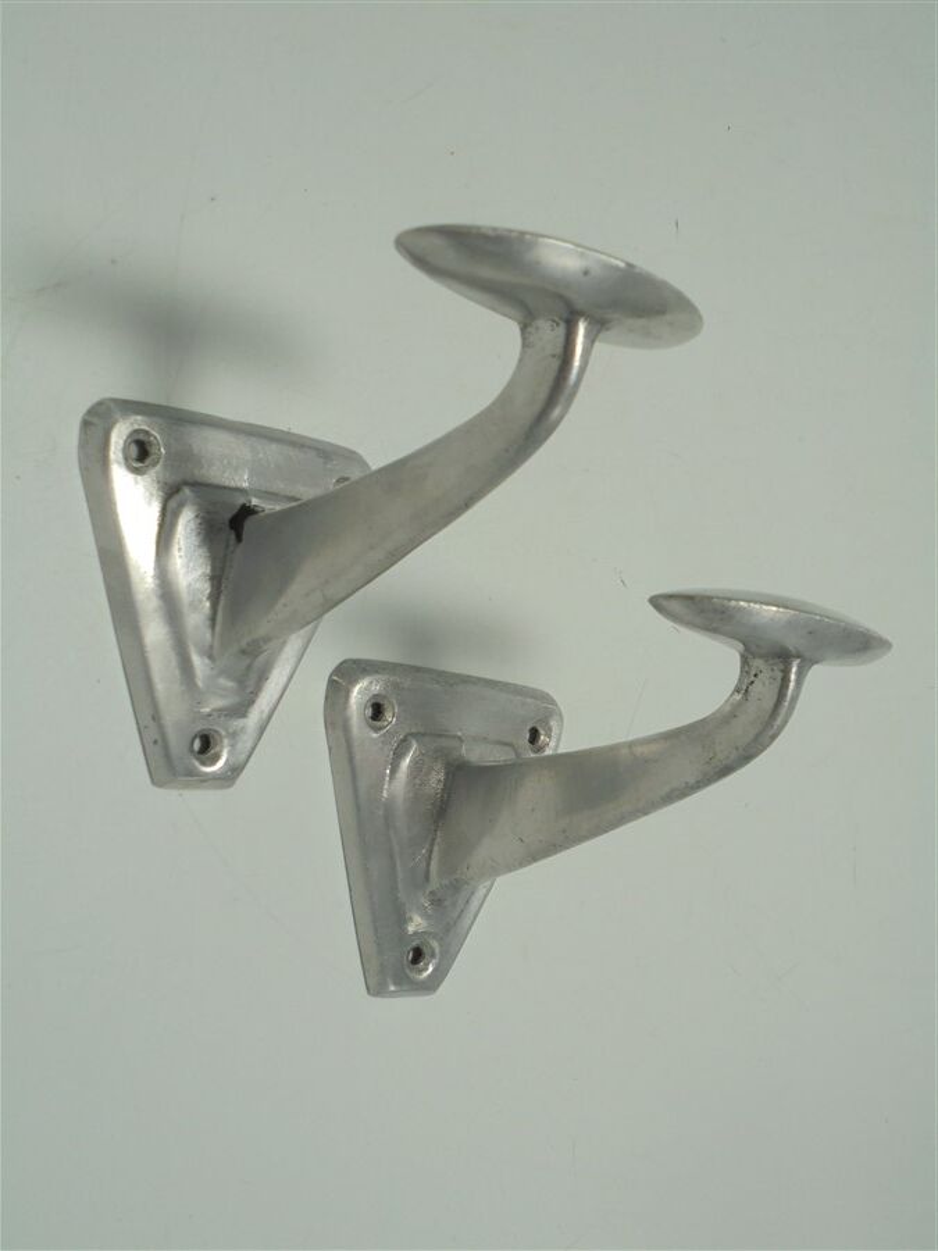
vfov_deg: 49.0
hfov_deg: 37.7
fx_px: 1373
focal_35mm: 38
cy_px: 626
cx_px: 469
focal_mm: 6.9
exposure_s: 1/125
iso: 100
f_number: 4.2
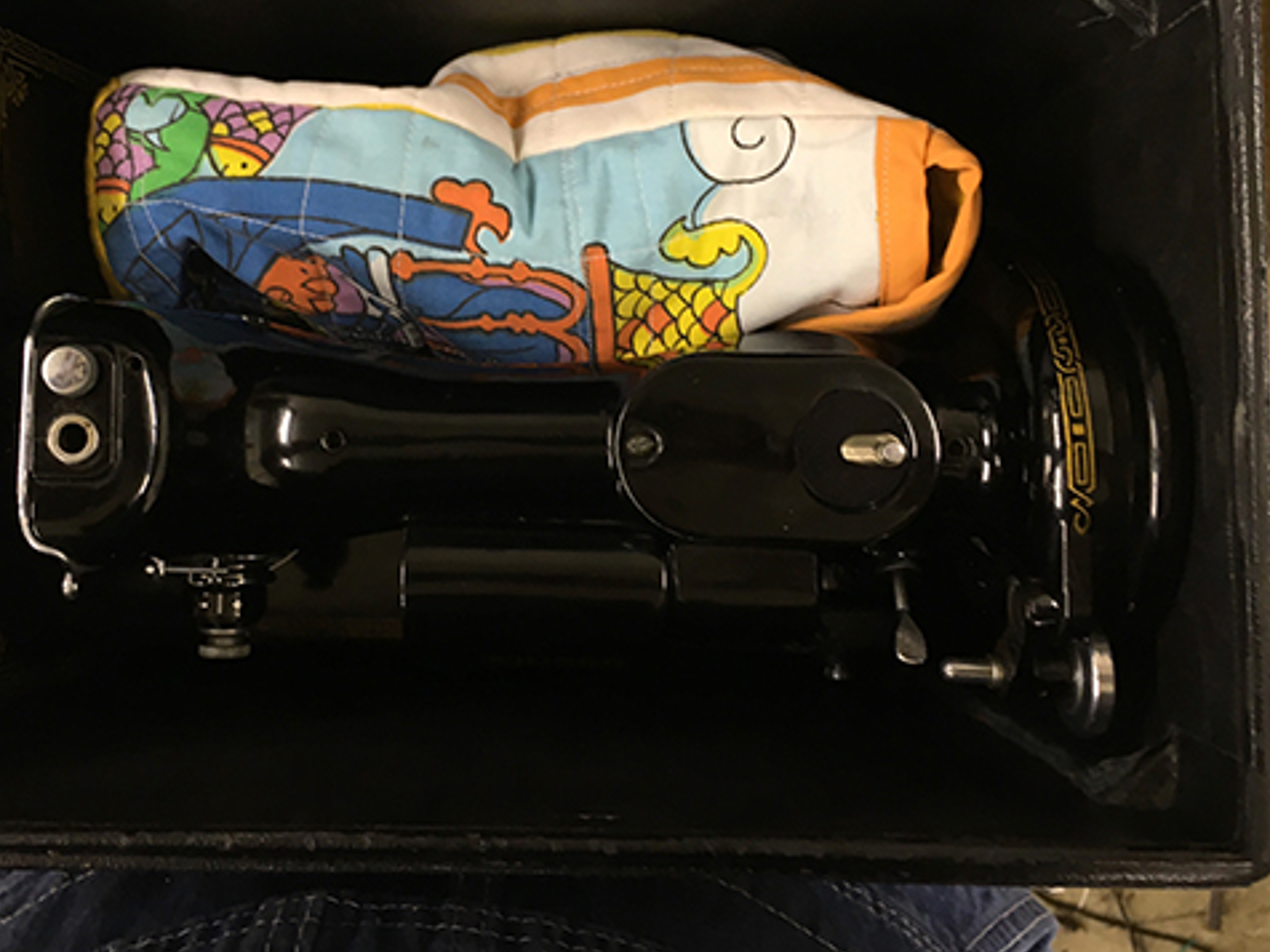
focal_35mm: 39
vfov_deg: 36.5
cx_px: 504
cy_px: 328
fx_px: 1431
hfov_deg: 47.6
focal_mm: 4.15
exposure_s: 1/30
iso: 50
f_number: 2.2
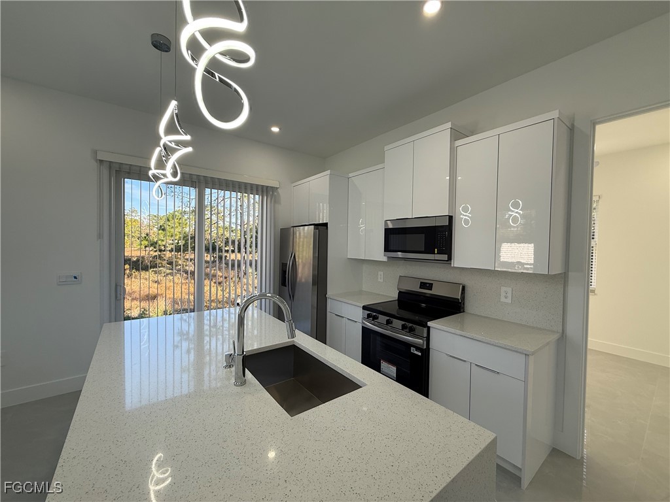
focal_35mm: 14
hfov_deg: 102.1
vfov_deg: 85.7
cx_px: 335
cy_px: 251
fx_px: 271
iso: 80
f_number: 2.2
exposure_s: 1/120
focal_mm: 2.22
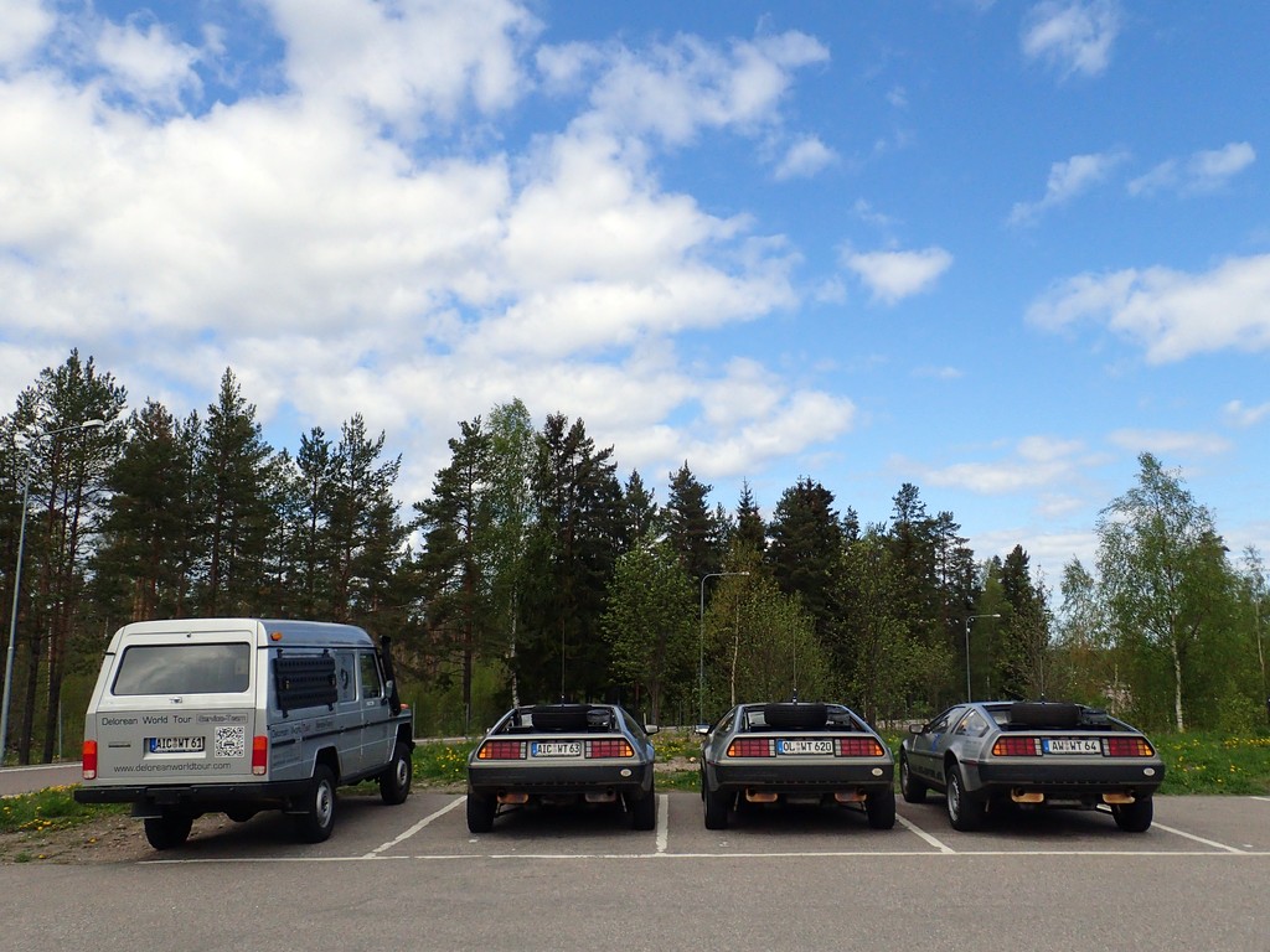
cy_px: 476
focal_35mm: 30
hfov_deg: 60.0
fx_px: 1101
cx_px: 635
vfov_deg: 46.8
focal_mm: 5.5
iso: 320
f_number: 9
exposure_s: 1/500
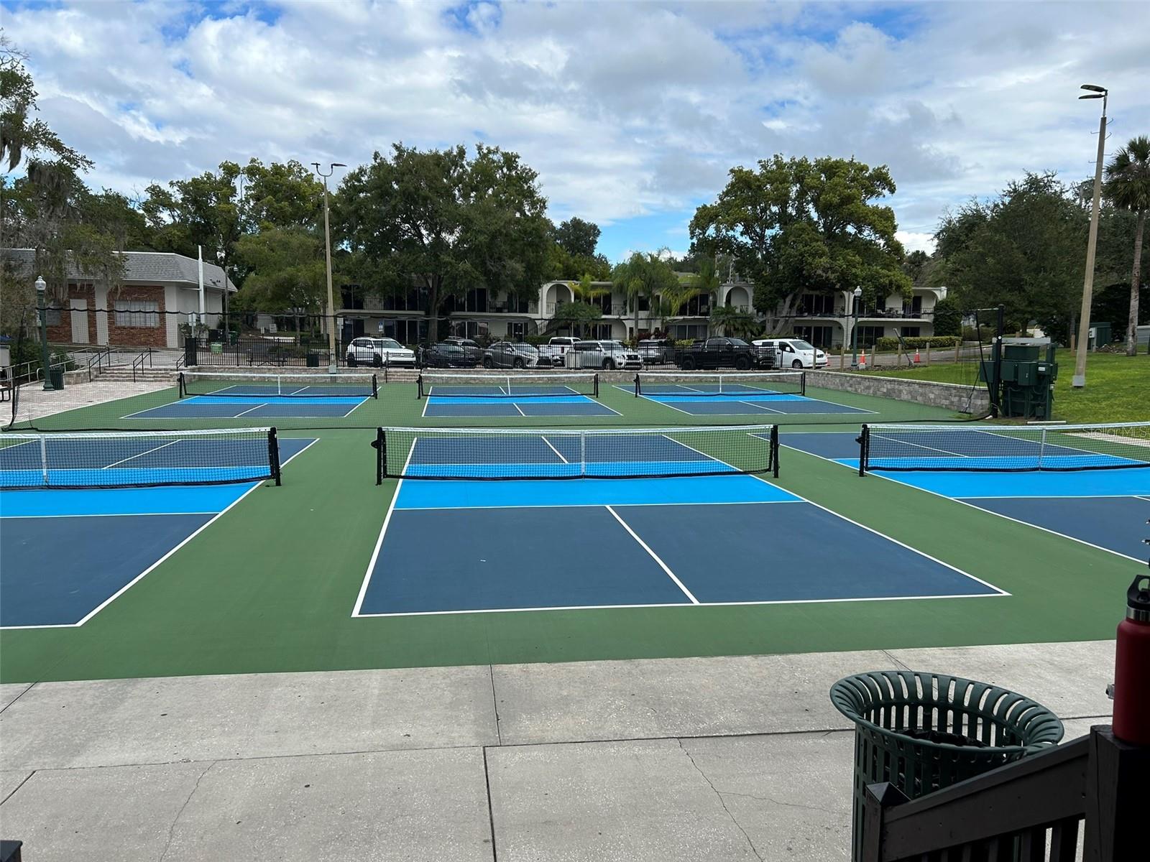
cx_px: 575
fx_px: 864
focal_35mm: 26
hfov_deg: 67.3
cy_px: 431
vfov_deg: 53.1
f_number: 1.5
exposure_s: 1/2457
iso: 50
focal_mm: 5.7
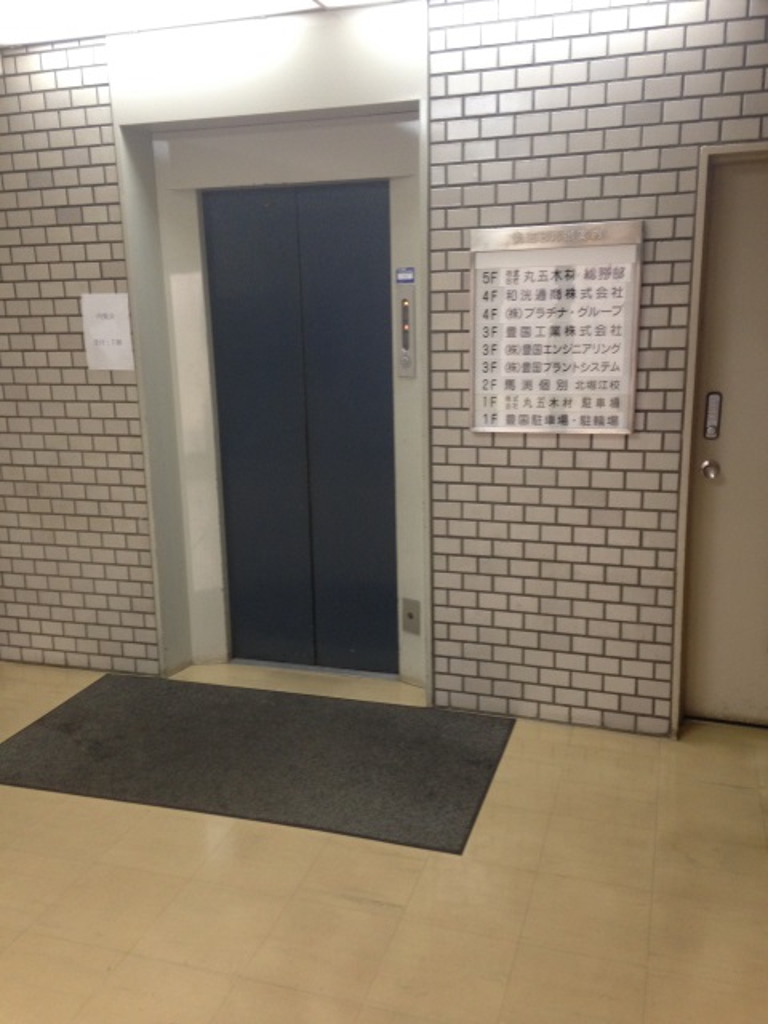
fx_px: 976
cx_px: 384
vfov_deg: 55.4
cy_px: 512
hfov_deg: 42.9
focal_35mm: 33
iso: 160
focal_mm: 4.12
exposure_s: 1/20
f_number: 2.4
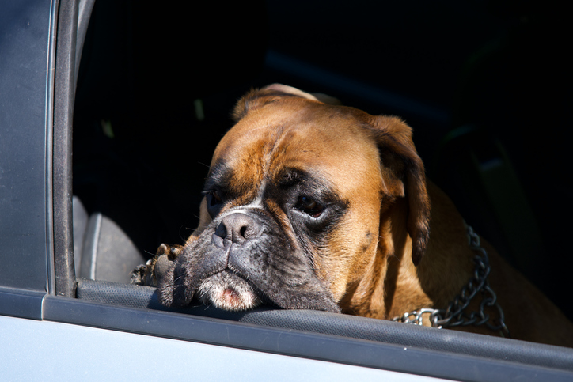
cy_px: 191
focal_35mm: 315
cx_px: 286
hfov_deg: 6.5
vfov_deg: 4.4
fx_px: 5014
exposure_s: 1/180
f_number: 4
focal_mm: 210
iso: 100
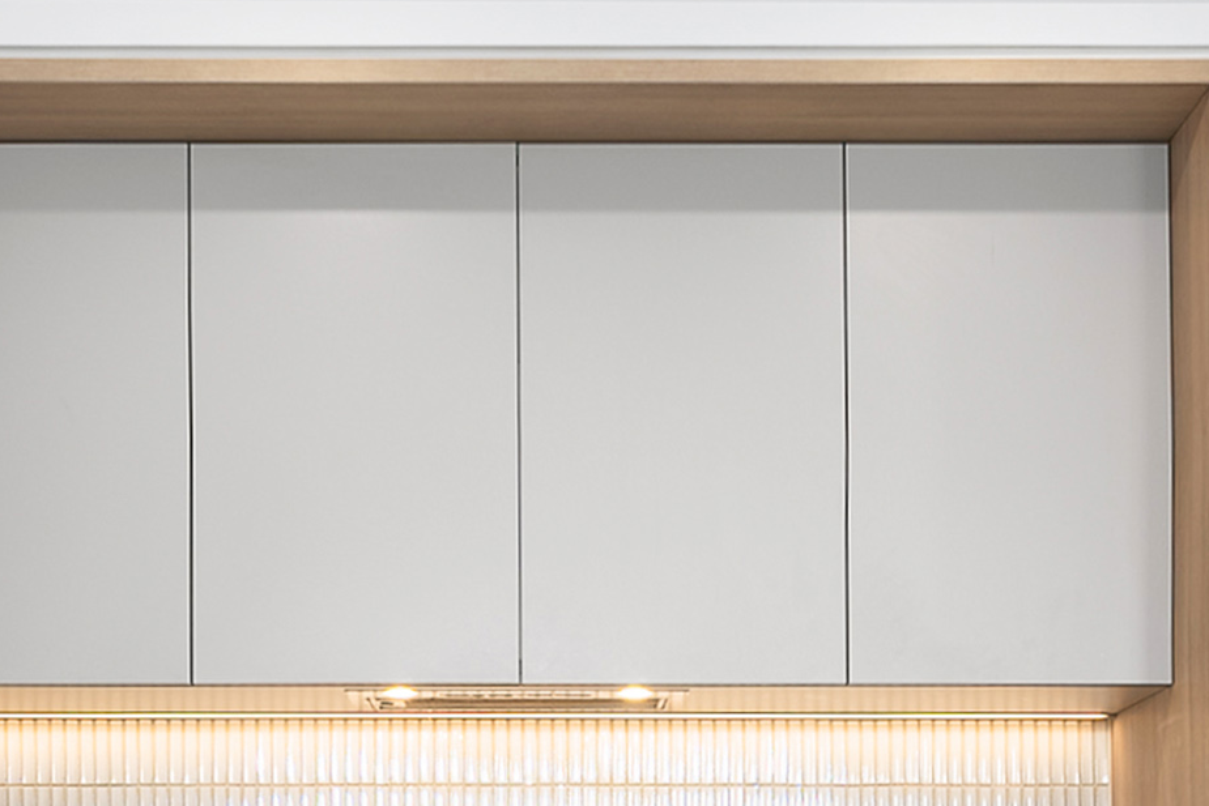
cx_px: 633
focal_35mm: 78
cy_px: 879
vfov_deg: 17.0
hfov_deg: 26.0
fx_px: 2620
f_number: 8
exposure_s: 1/40
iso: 200
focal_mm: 17
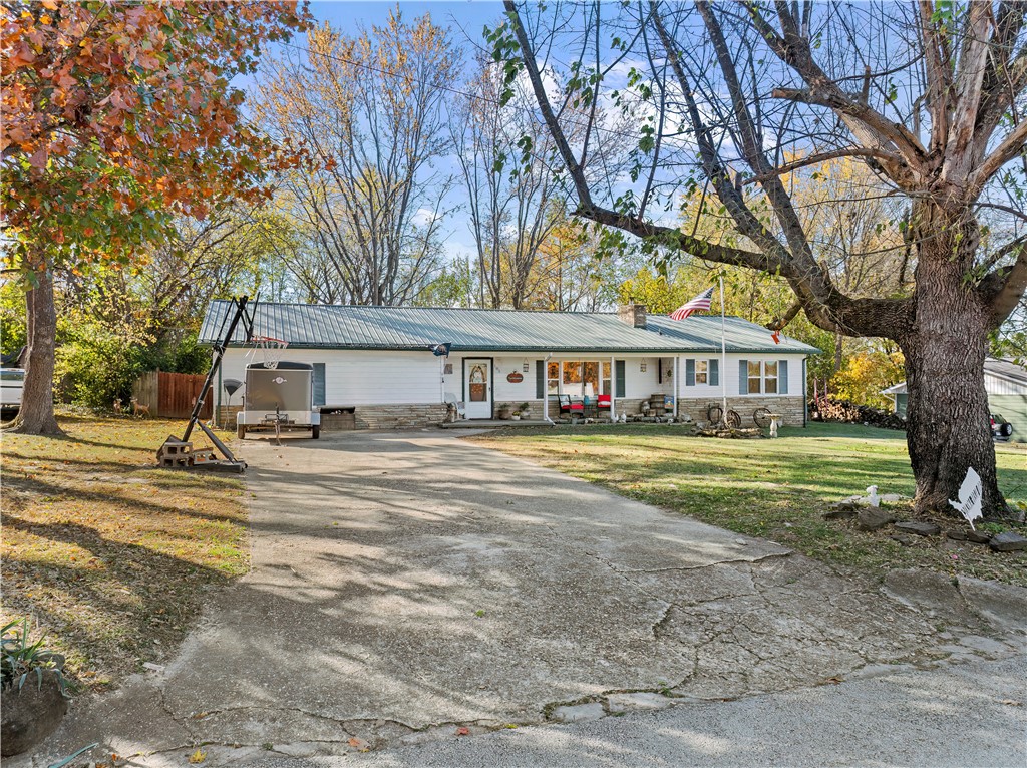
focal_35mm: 24
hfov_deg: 71.6
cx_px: 514
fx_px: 711
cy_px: 384
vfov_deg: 56.7
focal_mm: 12.29
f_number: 2.8
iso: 180
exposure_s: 1/500
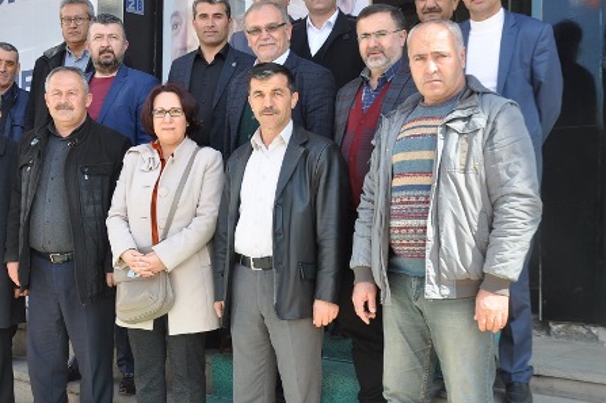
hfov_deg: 37.0
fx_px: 903
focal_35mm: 54
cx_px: 249
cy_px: 202
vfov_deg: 25.1
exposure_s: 1/125
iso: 200
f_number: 5.6
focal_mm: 25
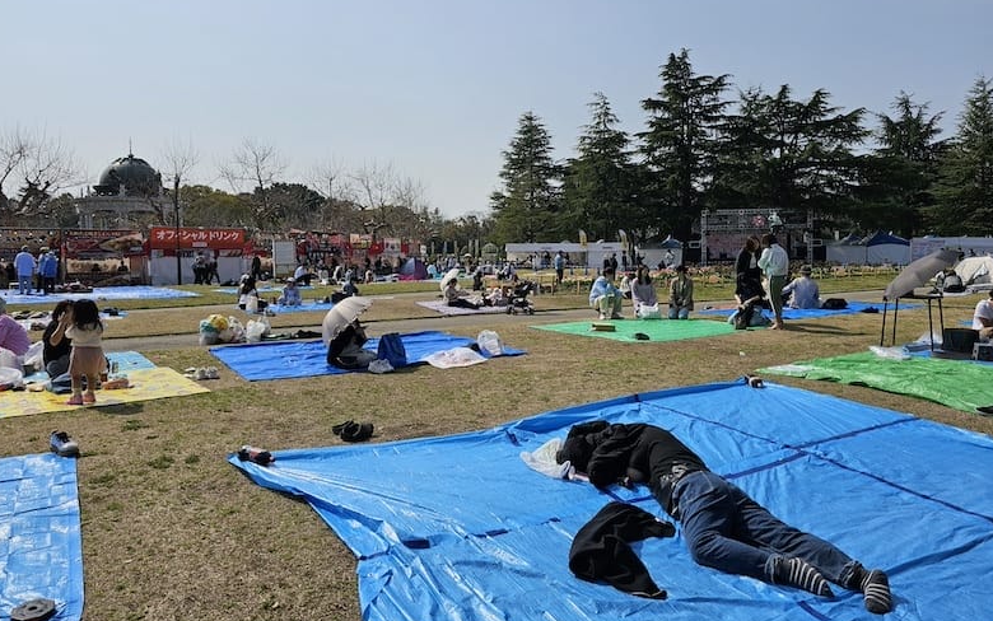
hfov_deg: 72.5
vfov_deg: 49.1
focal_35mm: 25
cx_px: 495
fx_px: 677
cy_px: 263
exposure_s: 1/1946
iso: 10
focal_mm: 6.3
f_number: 1.7
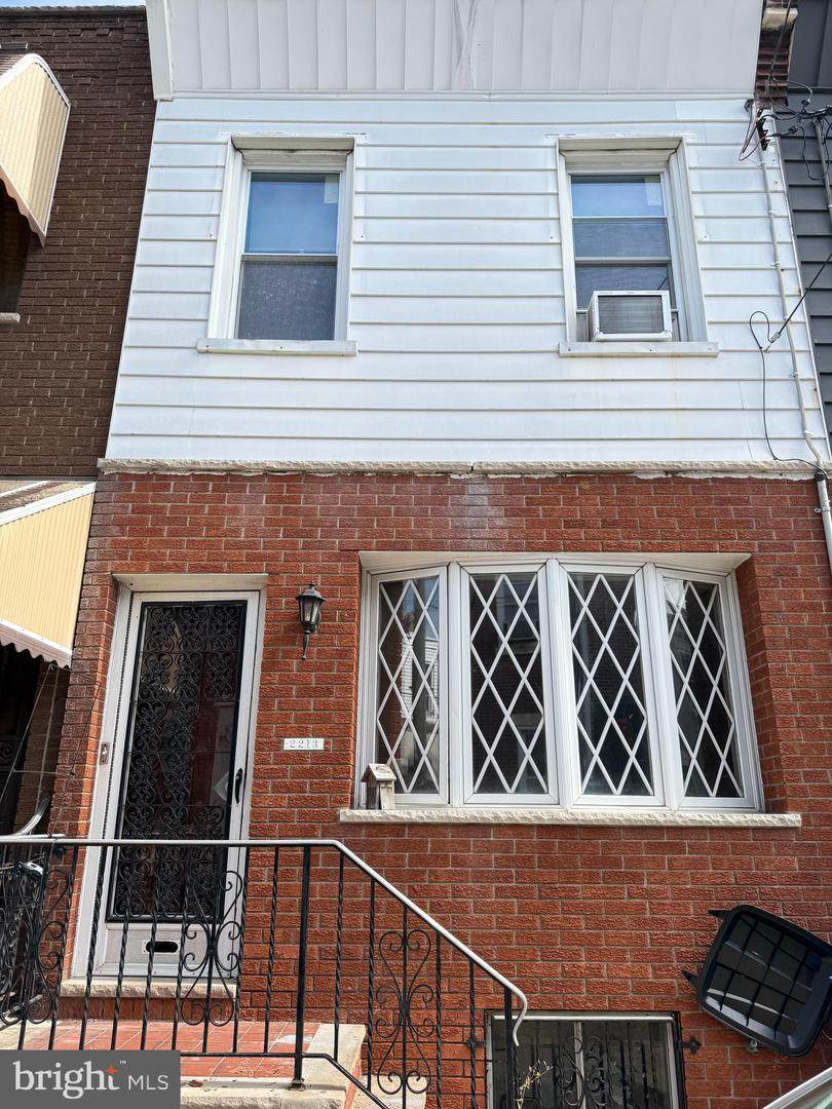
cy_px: 554
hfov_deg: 56.8
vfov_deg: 71.6
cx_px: 416
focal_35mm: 24
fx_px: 769
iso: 80
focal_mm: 6.76
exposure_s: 1/2000
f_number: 1.78
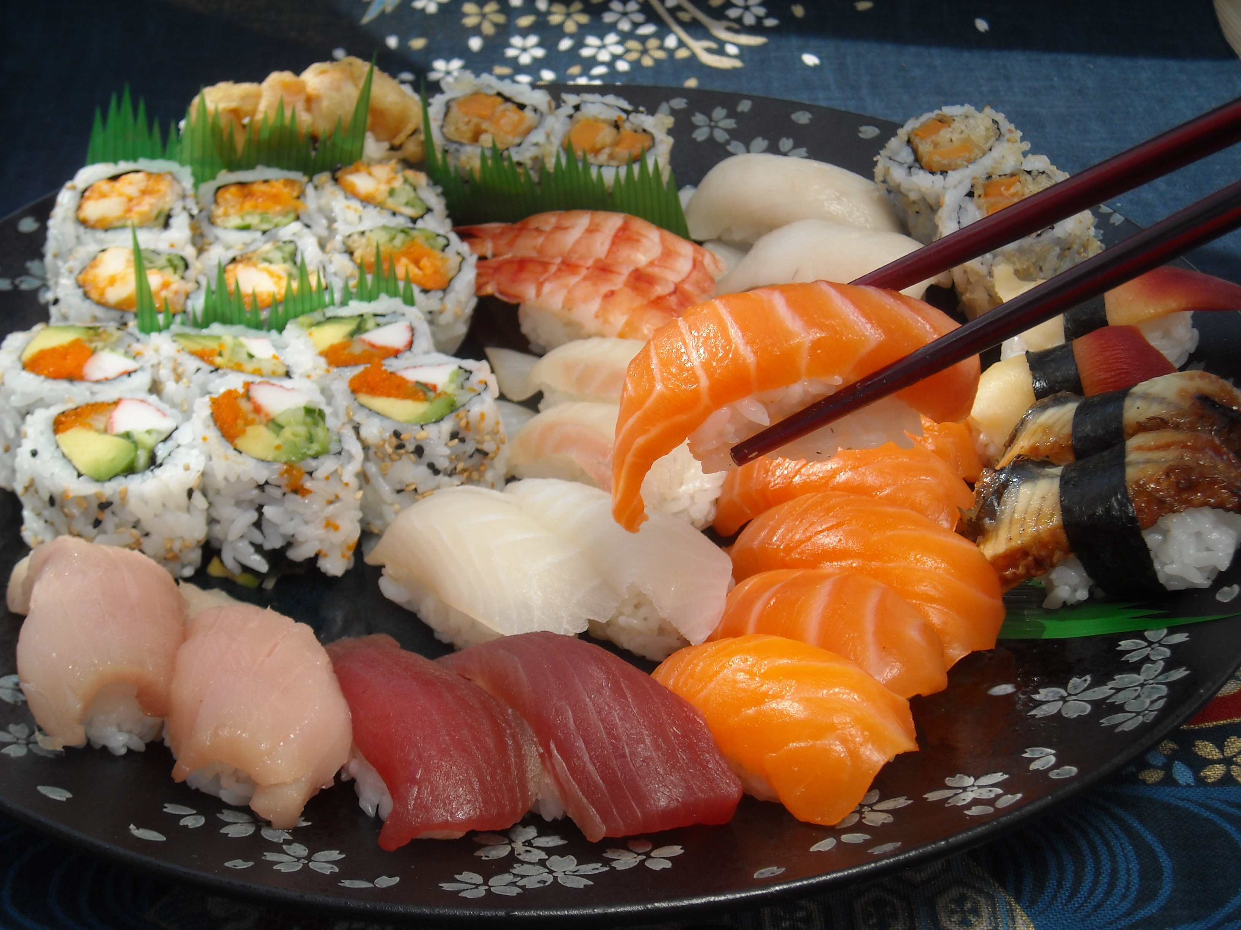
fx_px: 1936
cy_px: 465
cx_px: 620
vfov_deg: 27.0
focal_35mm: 54
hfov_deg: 35.5
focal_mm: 8.85
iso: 64
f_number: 6.6
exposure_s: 1/192
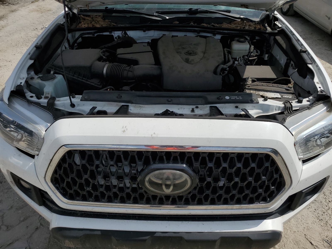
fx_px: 249
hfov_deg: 67.3
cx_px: 166
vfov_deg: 53.1
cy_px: 124
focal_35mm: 26
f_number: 1.5
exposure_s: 1/10000
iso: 50
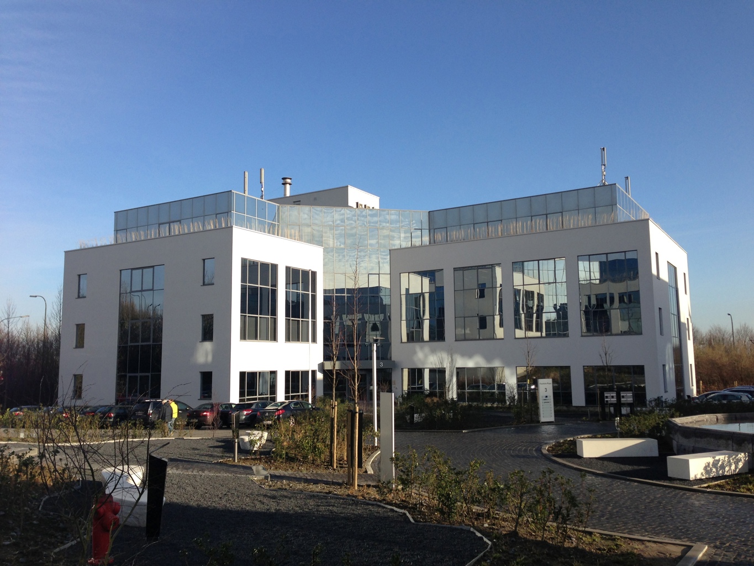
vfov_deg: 43.0
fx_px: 719
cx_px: 377
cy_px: 283
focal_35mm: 33
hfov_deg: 55.3
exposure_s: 1/1004
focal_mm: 4.13
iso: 50
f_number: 2.4
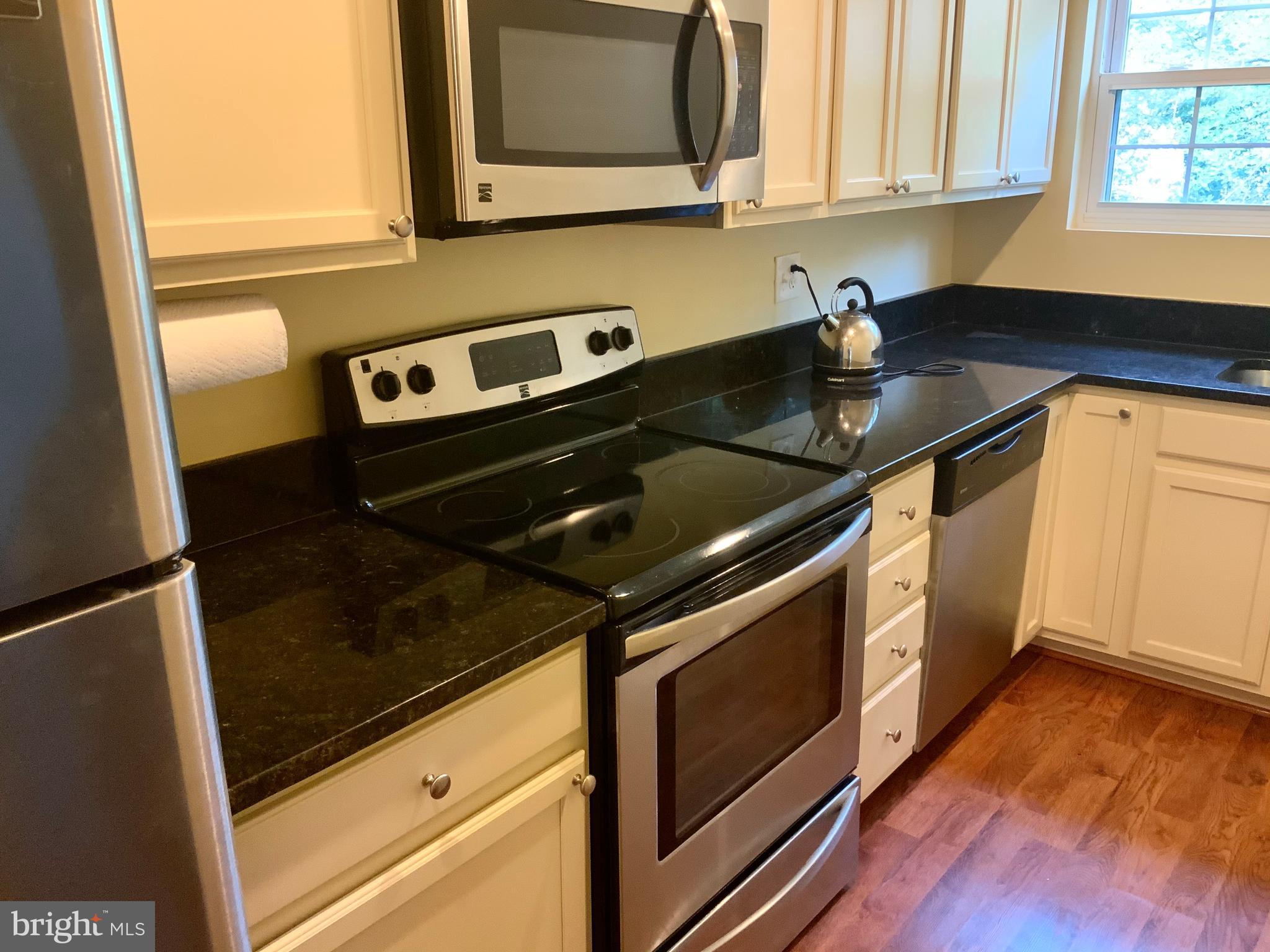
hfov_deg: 61.7
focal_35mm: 29
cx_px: 635
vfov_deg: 48.2
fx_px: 1064
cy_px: 476
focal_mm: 3
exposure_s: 1/40
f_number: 1.8
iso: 200
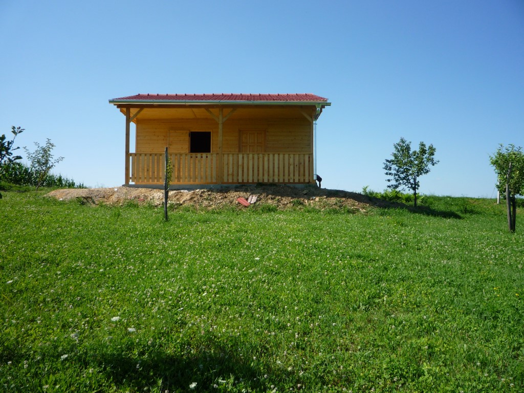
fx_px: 454
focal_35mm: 30
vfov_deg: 46.8
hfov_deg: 60.0
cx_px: 262
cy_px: 196
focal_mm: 5.2
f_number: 5
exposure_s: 1/400
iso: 100
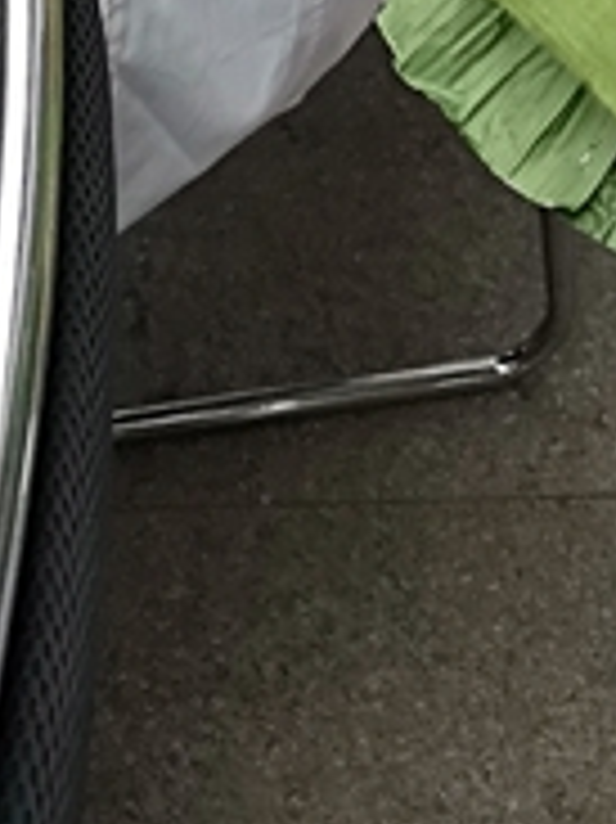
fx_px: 2803
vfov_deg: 13.8
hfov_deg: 12.5
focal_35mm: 118
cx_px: 513
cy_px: -887
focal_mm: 3.95
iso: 250
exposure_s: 1/900
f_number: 1.8
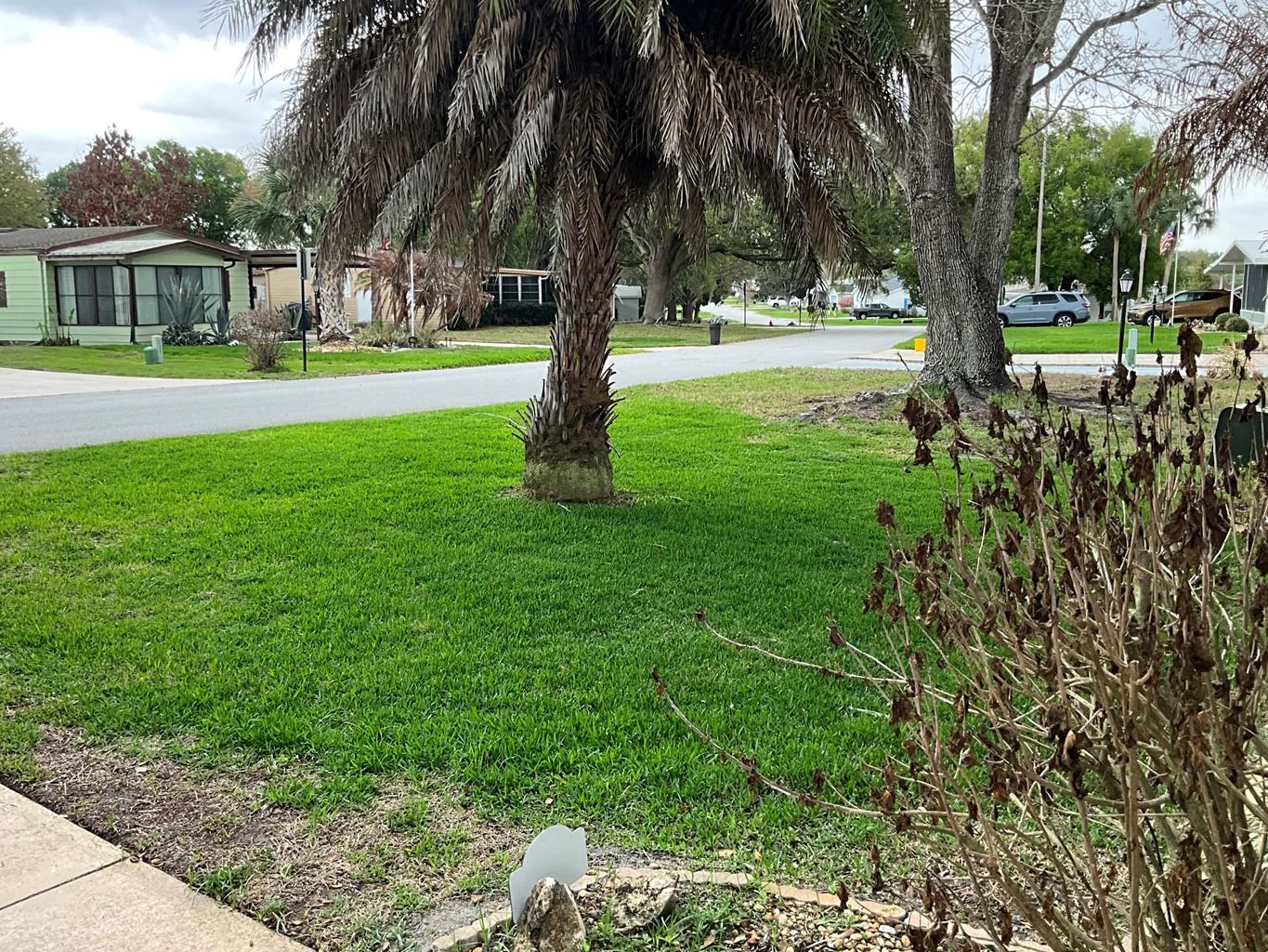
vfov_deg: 41.8
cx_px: 601
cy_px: 479
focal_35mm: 34
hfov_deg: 53.9
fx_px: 1246
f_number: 1.8
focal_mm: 3
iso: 40
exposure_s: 1/122
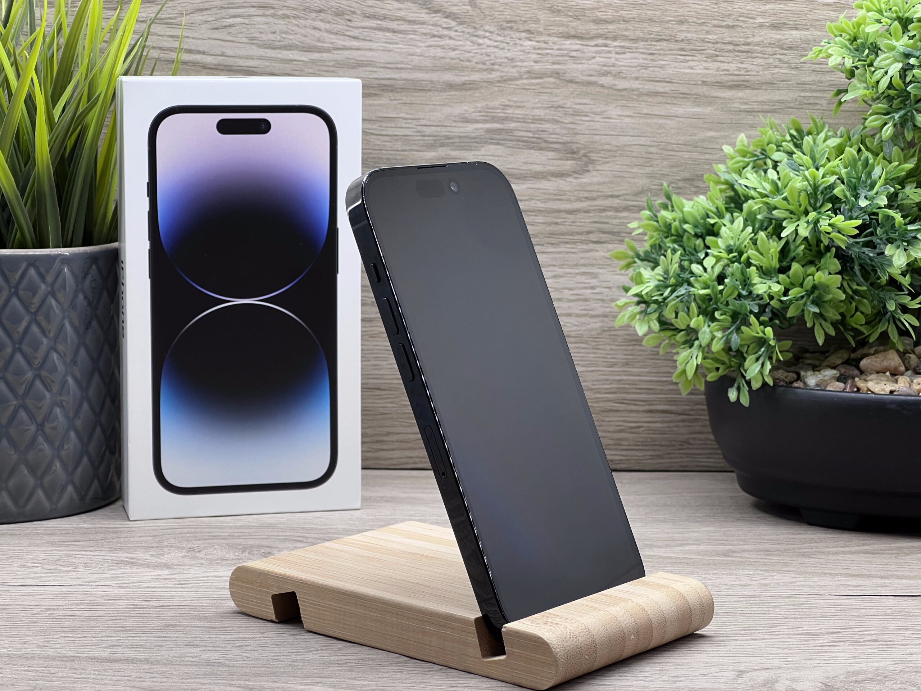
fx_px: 2049
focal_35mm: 77
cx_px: 460
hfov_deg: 25.3
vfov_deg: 19.1
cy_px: 346
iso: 100
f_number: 2.8
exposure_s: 1/100
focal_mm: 9
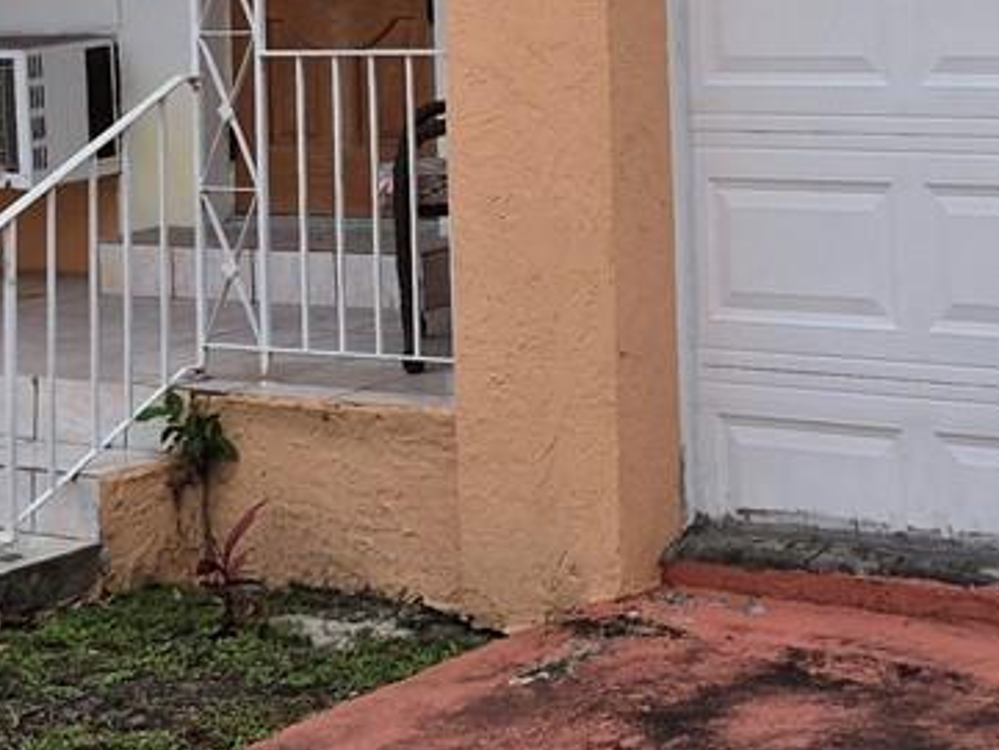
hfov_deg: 19.1
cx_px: 775
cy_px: -268
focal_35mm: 102
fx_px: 2945
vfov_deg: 13.9
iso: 25
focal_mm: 5.4
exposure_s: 1/1552
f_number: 1.8
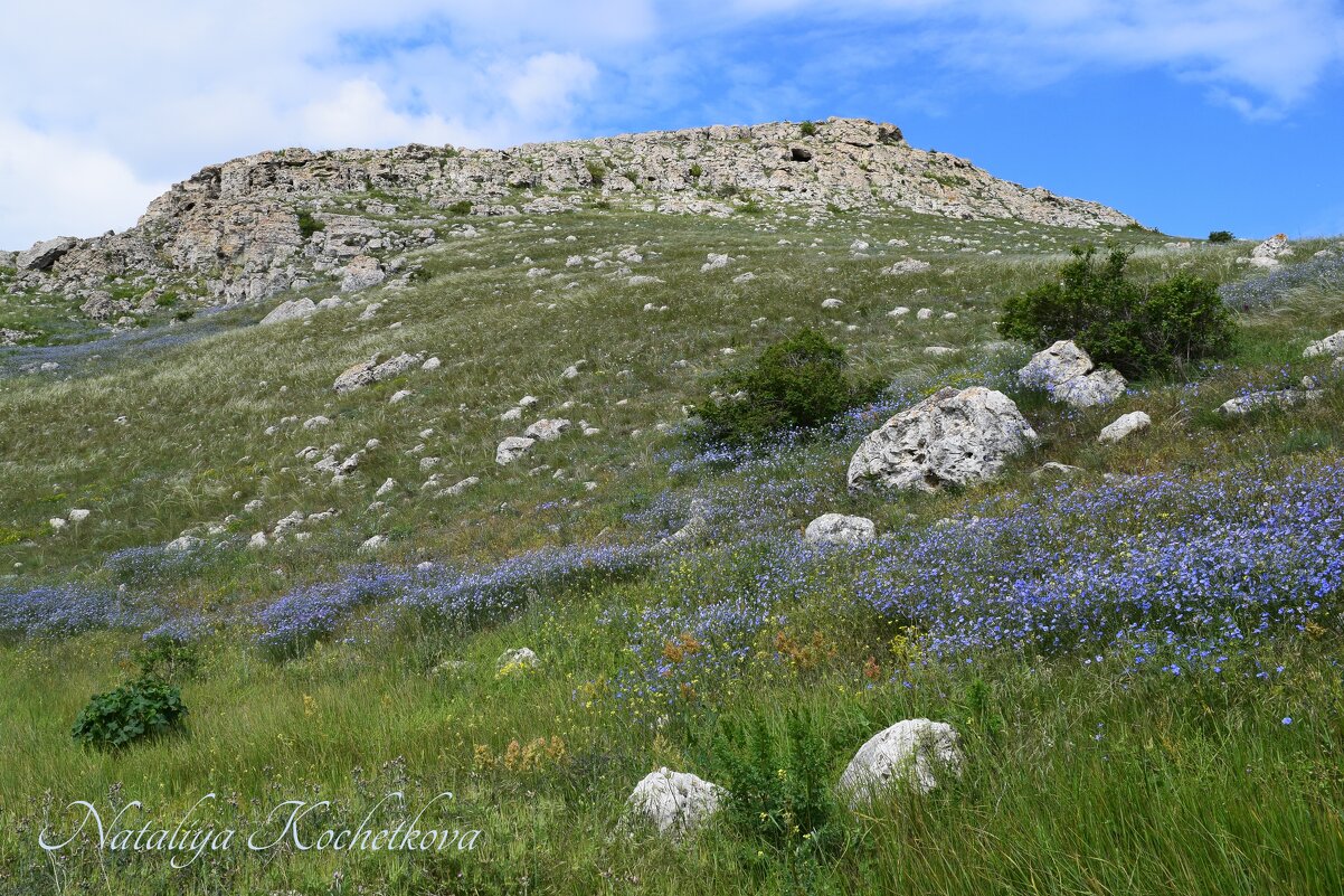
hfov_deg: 67.4
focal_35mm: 27
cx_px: 672
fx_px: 1008
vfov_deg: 47.9
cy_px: 448
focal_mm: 18
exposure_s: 1/500
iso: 280
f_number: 11
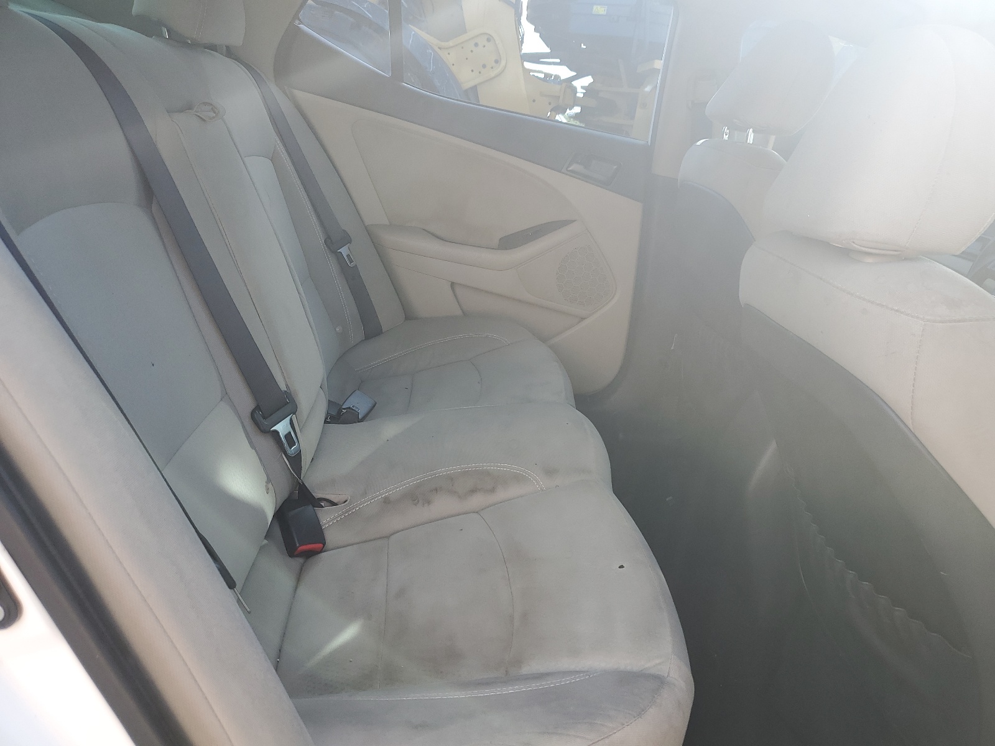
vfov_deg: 53.1
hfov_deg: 67.3
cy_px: 373
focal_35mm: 26
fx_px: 747
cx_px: 498
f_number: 1.5
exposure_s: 1/185
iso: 50
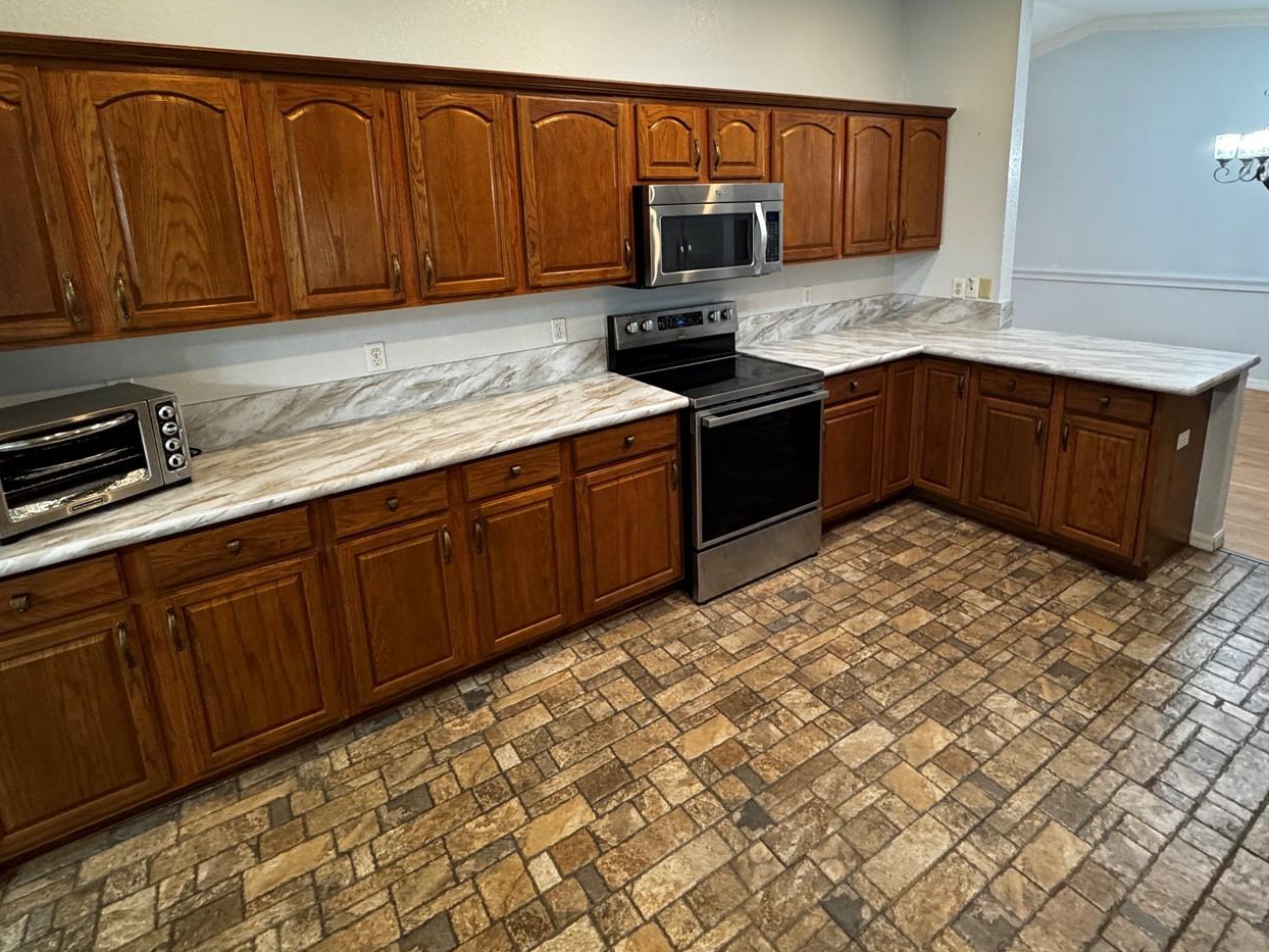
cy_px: 359
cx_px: 624
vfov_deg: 70.5
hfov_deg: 87.7
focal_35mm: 18
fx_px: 660
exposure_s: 1/60
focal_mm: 2.22
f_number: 2.2
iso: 400
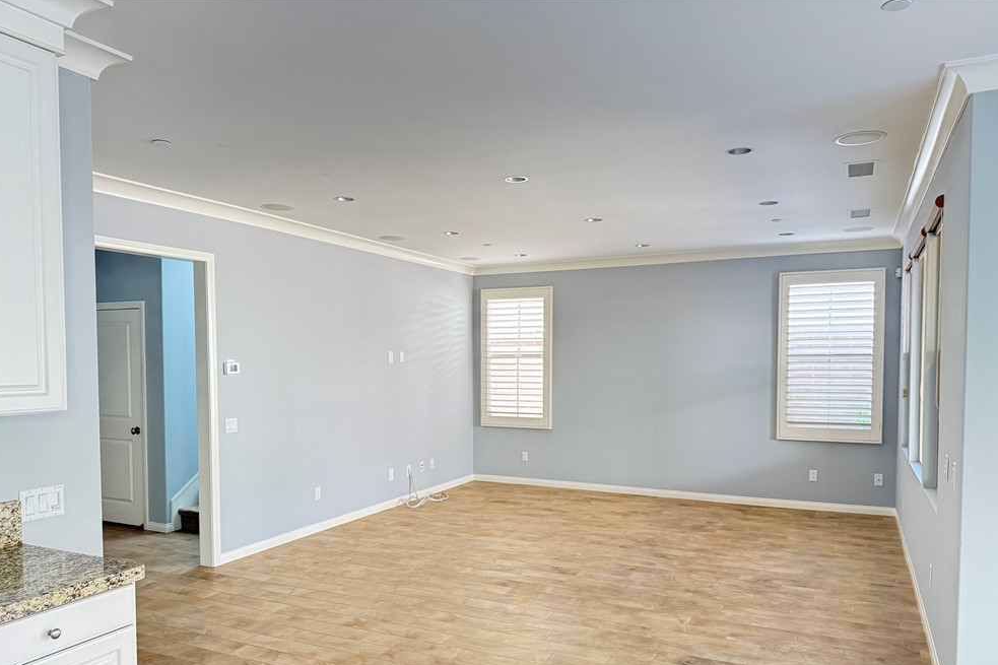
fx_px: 721
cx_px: 497
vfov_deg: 49.3
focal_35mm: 26
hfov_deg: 69.4
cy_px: 385
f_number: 1.78
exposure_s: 1/60
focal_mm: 6.76
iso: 320
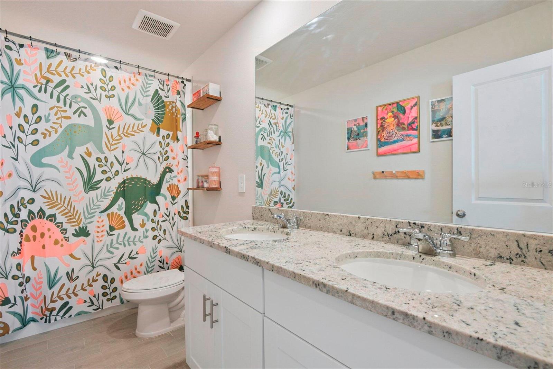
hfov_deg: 96.7
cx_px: 276
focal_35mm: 16
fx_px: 246
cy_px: 184
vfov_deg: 73.7
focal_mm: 16
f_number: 11
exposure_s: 1/30
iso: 400
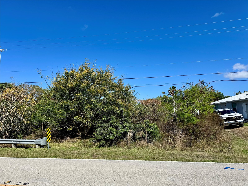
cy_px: 93
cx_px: 124
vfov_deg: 56.8
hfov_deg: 71.6
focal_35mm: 24
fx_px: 172
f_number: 1.78
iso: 80
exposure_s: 1/5348
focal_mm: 6.76
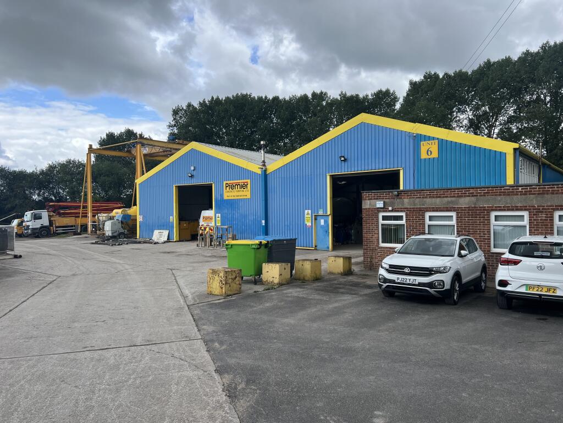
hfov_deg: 67.3
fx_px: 423
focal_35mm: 26
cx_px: 282
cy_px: 212
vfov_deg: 53.1
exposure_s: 1/1934
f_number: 1.5
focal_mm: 5.7
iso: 50
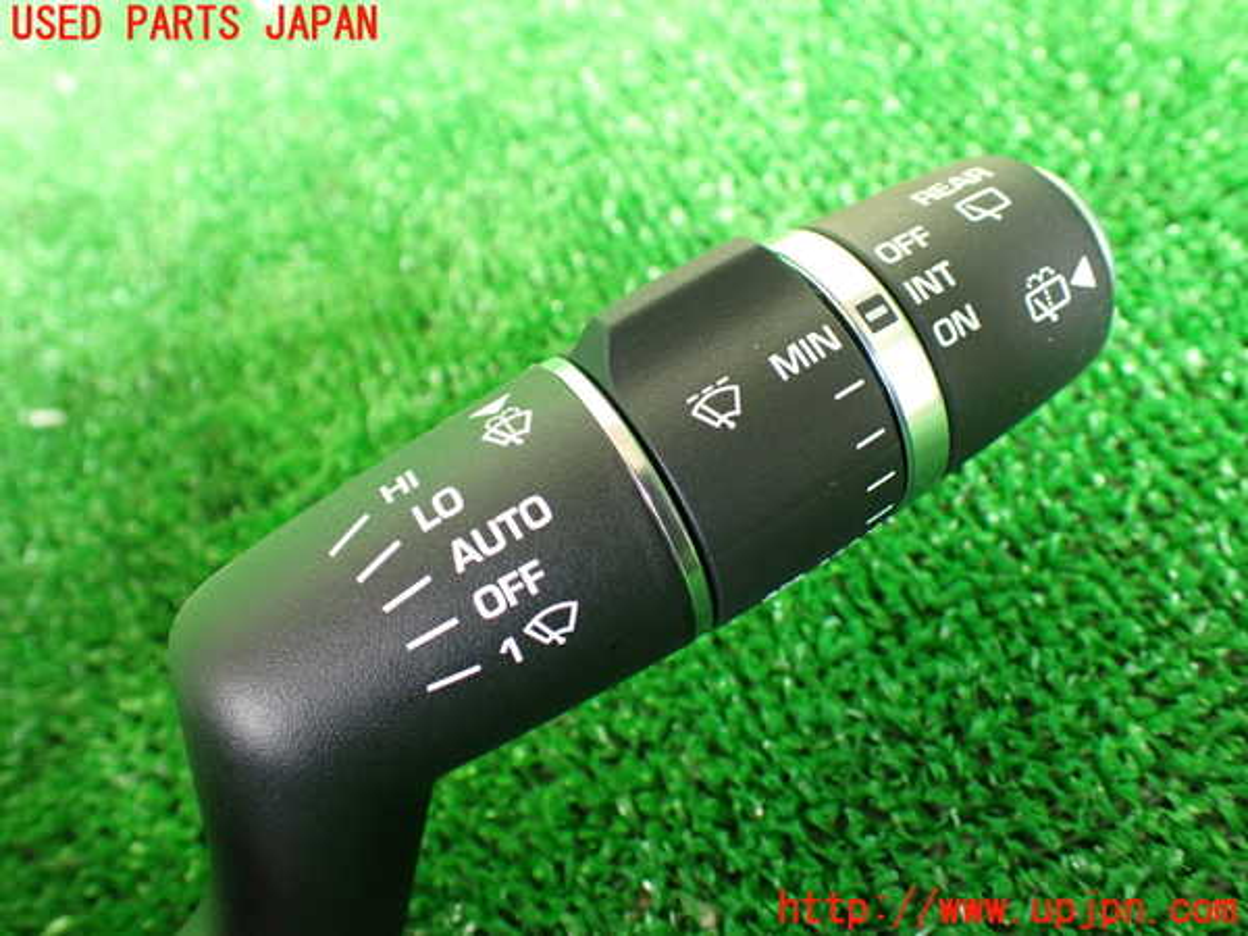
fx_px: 1082
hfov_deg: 60.0
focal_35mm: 30
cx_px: 624
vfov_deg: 46.8
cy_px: 468
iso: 400
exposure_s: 1/125
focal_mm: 5.4
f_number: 2.3
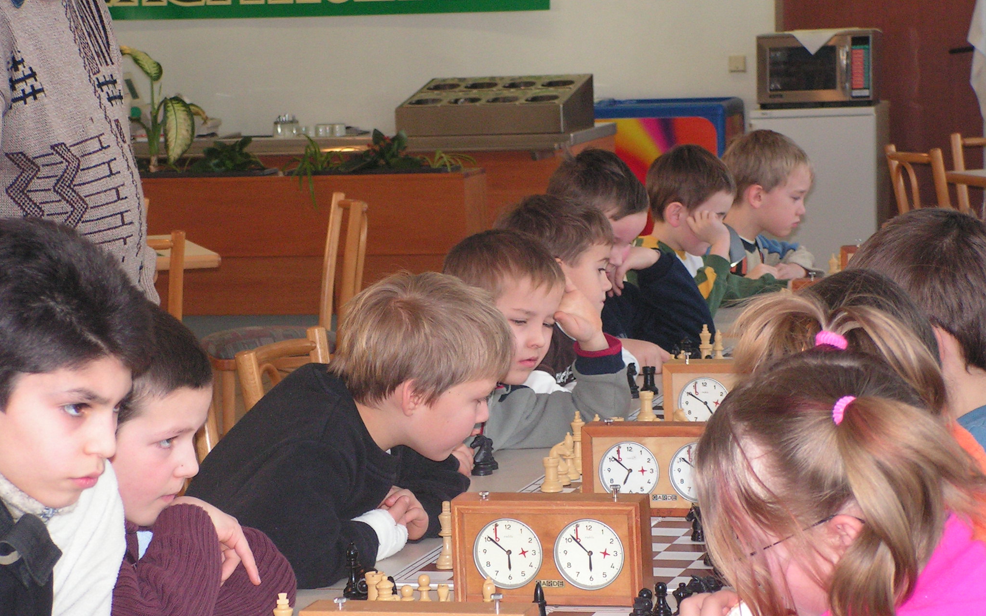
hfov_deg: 18.1
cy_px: 334
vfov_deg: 11.4
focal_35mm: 115
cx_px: 494
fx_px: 3090
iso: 200
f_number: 3.4
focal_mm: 18.1
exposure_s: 1/100
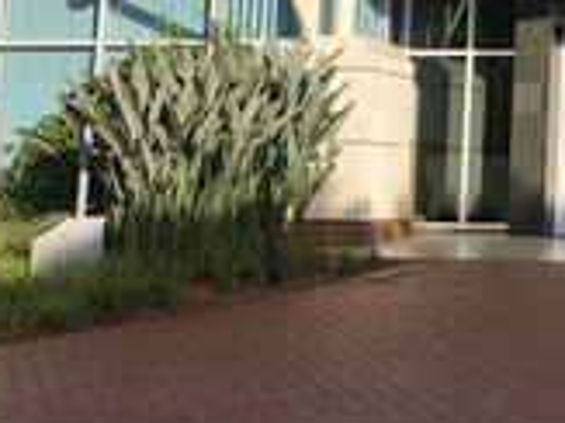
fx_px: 1403
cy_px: -16
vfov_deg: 16.7
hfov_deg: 20.9
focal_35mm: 86
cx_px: 711
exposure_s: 1/842
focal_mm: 4
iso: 20
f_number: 1.8
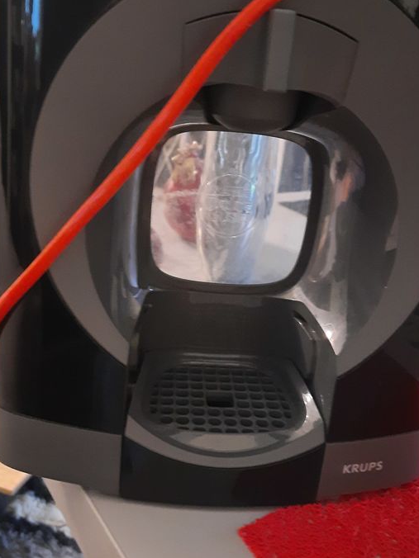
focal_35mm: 37
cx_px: 221
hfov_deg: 38.7
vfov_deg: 49.9
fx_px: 597
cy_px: 226
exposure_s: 1/10
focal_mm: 4.6
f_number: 2
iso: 1000
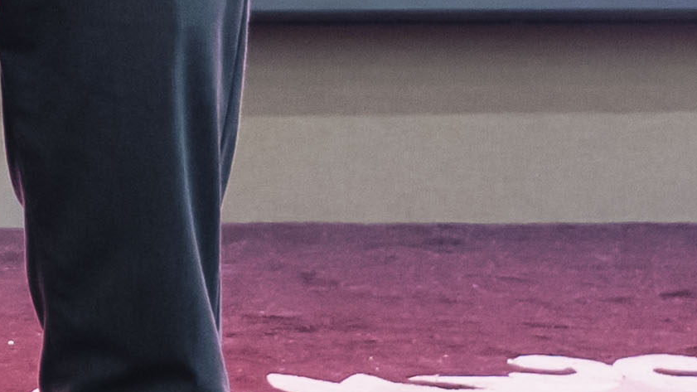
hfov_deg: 7.8
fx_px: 4971
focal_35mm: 269
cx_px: -386
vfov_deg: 4.4
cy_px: -611
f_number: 4
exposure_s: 1/100
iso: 2000
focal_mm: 36
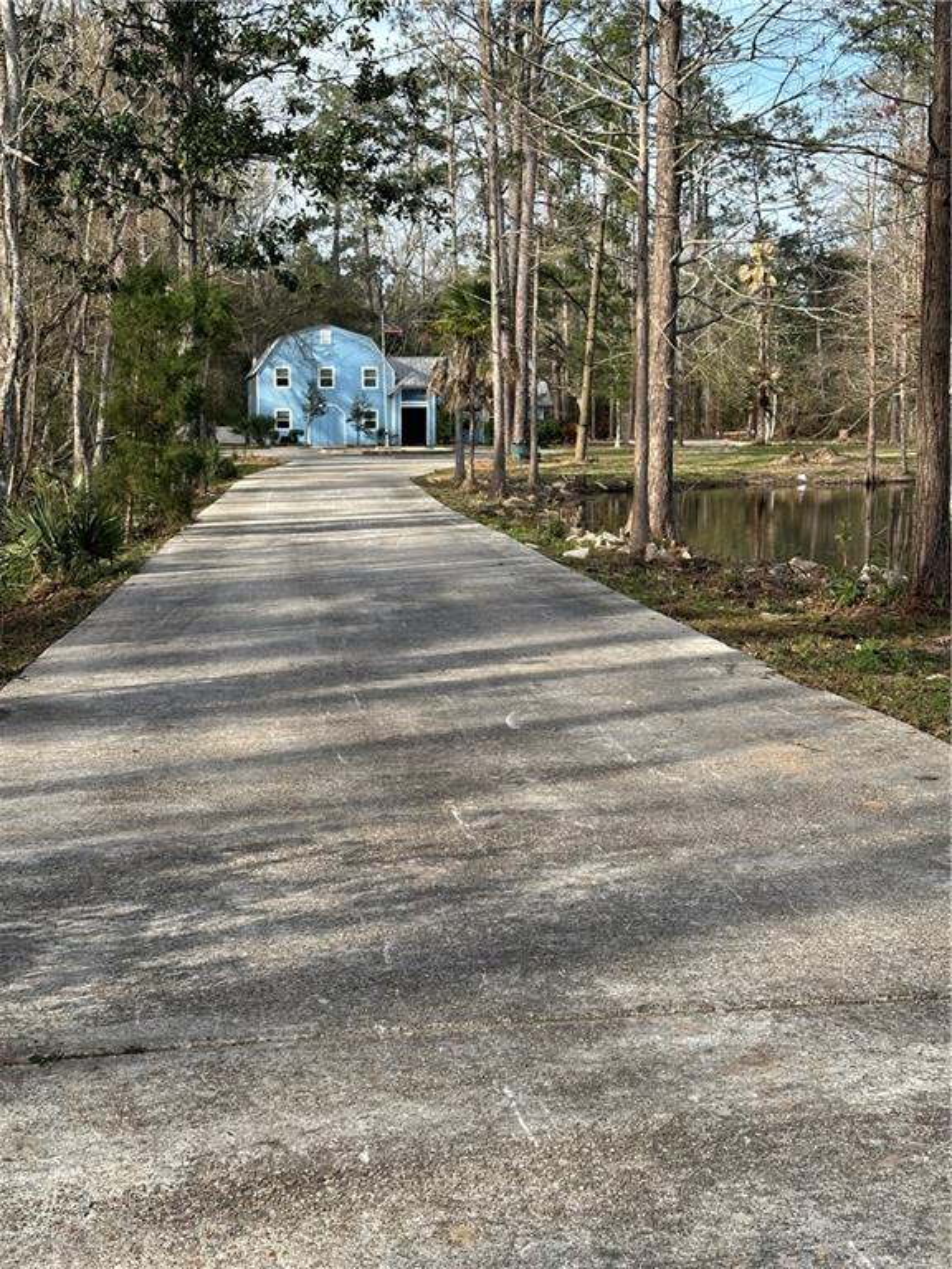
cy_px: 634
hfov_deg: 30.3
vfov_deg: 39.7
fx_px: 1760
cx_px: 476
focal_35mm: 48
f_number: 1.78
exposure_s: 1/1305
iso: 64
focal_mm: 6.86
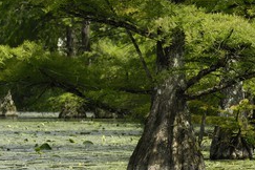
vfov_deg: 2.6
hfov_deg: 4.0
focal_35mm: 519
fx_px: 3676
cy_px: 91
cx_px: 194
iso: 100
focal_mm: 200
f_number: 6
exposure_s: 1/160
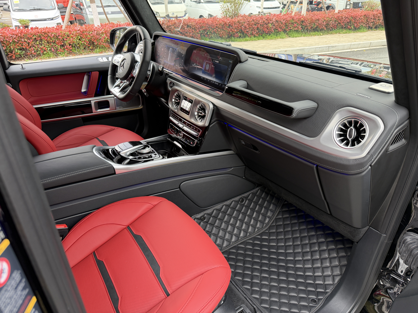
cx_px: 209
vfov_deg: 56.8
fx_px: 290
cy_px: 156
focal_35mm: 24
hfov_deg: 71.6
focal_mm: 6.76
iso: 125
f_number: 1.78
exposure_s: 1/151
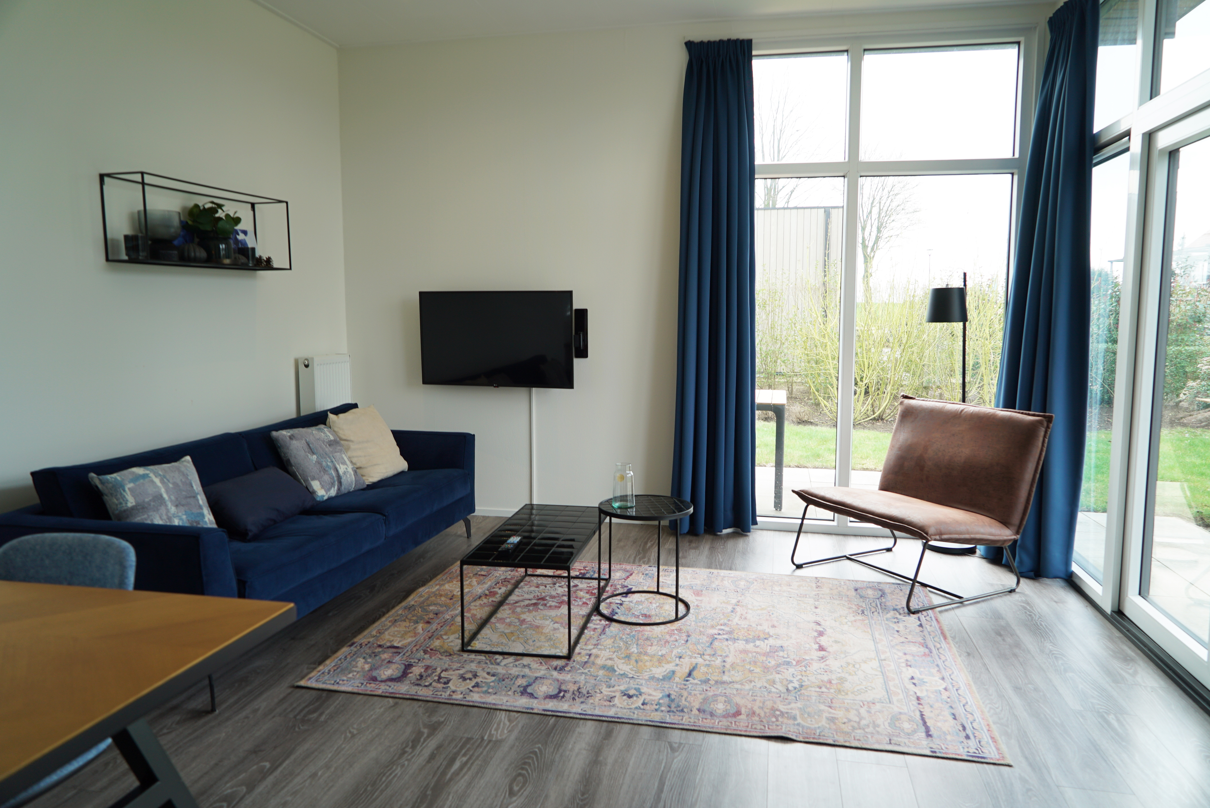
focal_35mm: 24
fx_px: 807
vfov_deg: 53.2
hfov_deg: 73.7
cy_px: 404
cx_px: 605
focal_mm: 24
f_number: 4.5
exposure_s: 1/60
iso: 100
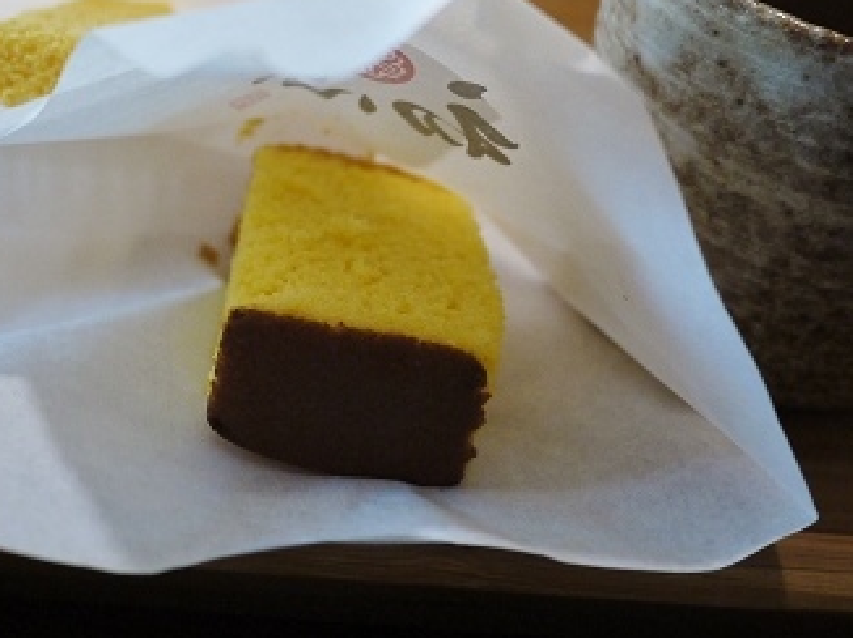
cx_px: 301
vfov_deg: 26.2
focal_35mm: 55
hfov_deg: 34.7
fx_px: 1354
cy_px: 154
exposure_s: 1/60
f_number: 2.5
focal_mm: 14
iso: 400
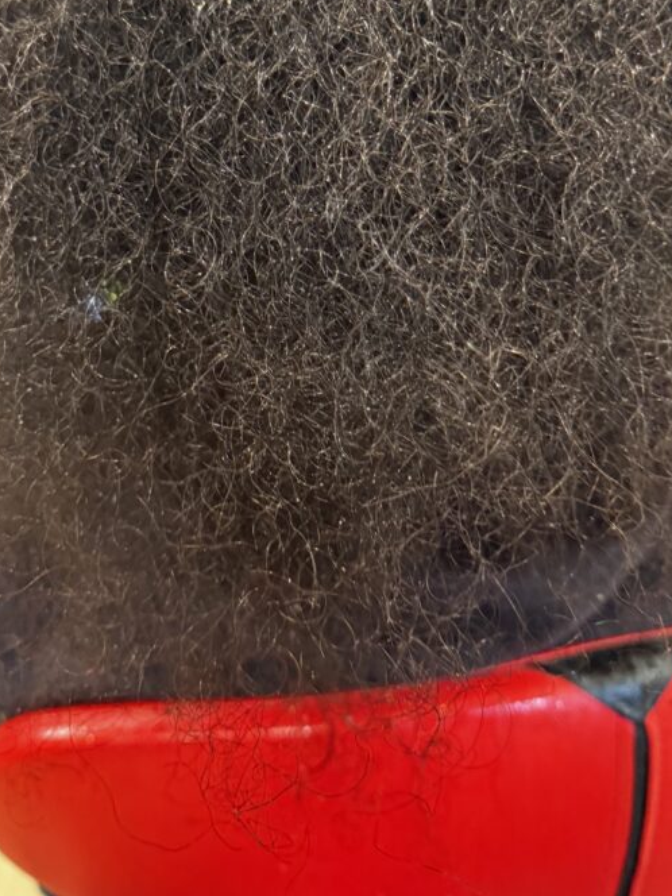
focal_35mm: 37
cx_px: 339
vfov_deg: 48.9
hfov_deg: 38.7
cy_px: 271
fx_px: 958
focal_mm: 6.76
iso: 640
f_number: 1.78
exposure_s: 1/60
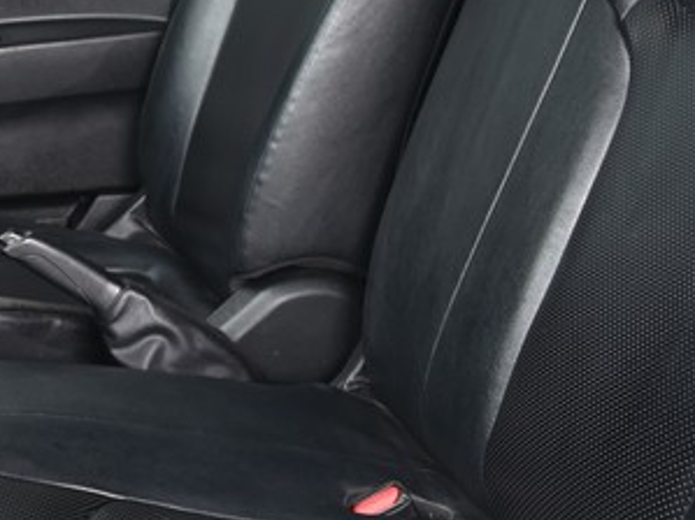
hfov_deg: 22.8
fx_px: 1706
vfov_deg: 17.3
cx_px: 165
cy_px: 190
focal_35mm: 85
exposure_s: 1/15
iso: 320
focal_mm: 24
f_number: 5.6
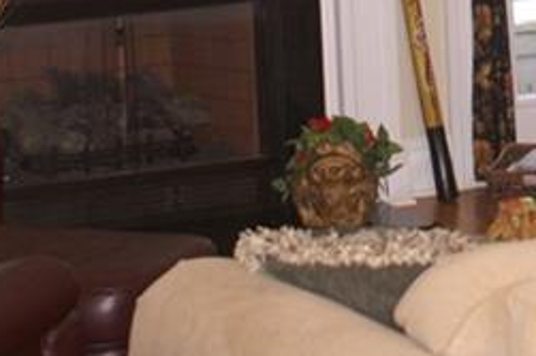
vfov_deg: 8.3
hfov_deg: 12.7
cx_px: 570
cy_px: -301
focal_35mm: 159
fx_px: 2366
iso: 400
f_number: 4.5
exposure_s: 1/60
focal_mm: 26
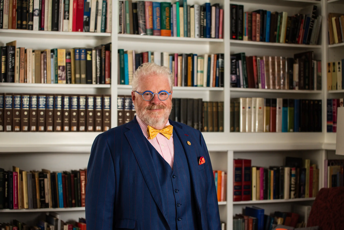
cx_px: 172
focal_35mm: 70
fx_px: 669
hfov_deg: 28.8
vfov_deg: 19.5
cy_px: 115
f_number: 4
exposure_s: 1/50
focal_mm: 70
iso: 640
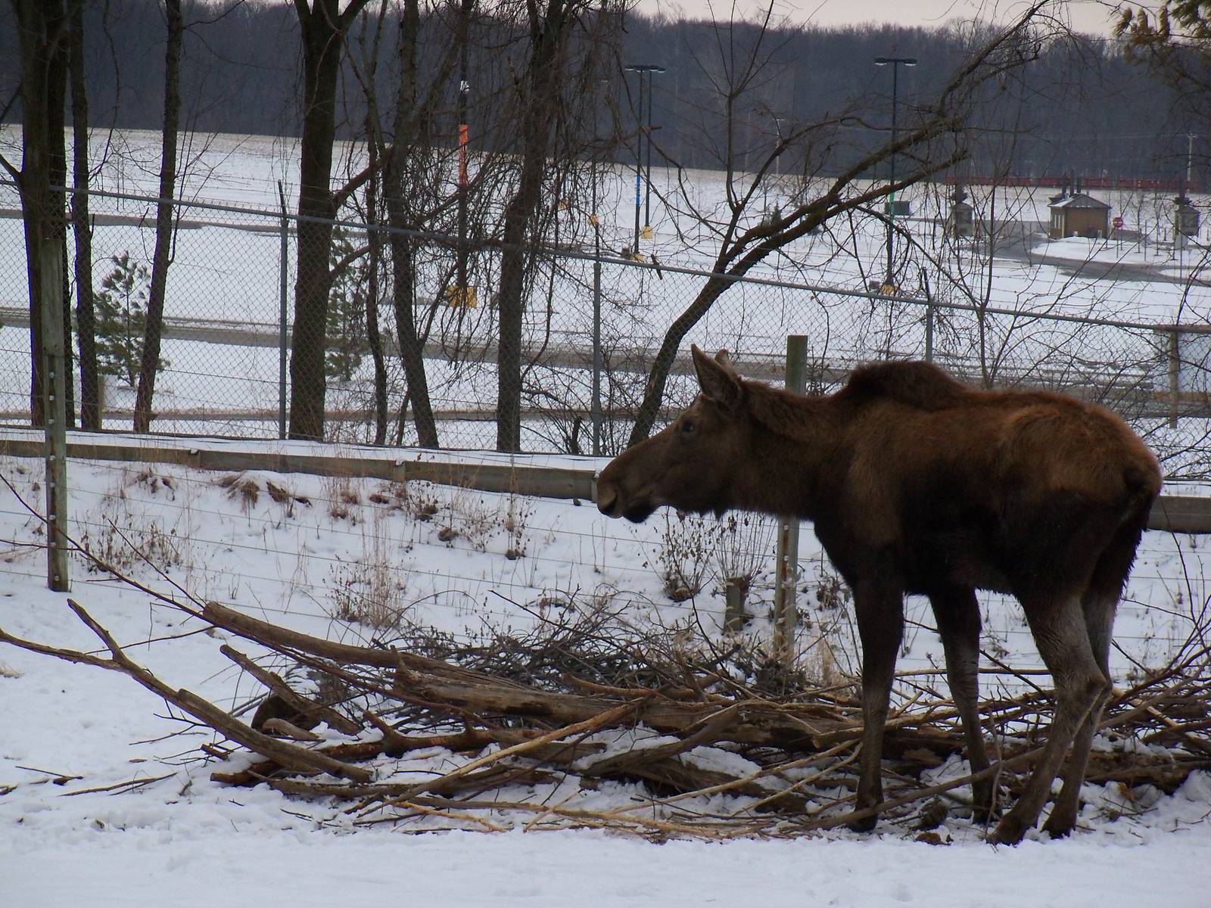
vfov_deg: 8.6
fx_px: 6052
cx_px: 606
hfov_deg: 11.4
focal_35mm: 173
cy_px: 454
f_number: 4.3
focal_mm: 30.5
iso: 200
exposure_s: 1/800
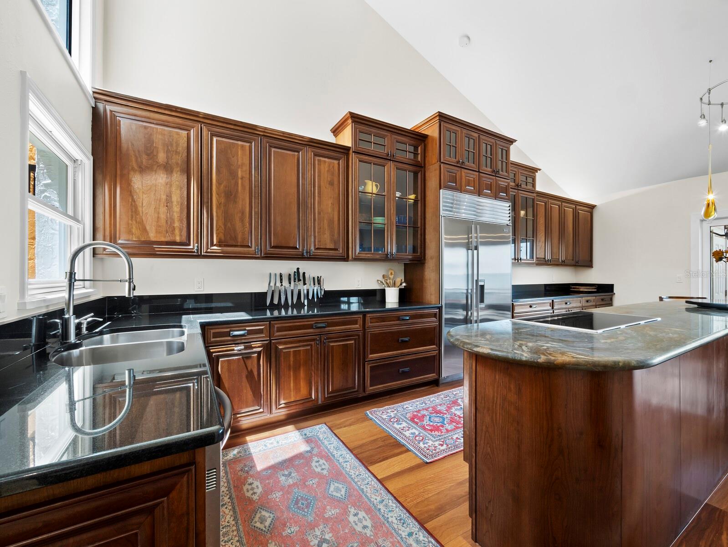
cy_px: 274
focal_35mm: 14
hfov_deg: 102.0
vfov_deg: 85.7
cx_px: 364
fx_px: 295
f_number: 11
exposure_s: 1/2.5
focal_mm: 7
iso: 400
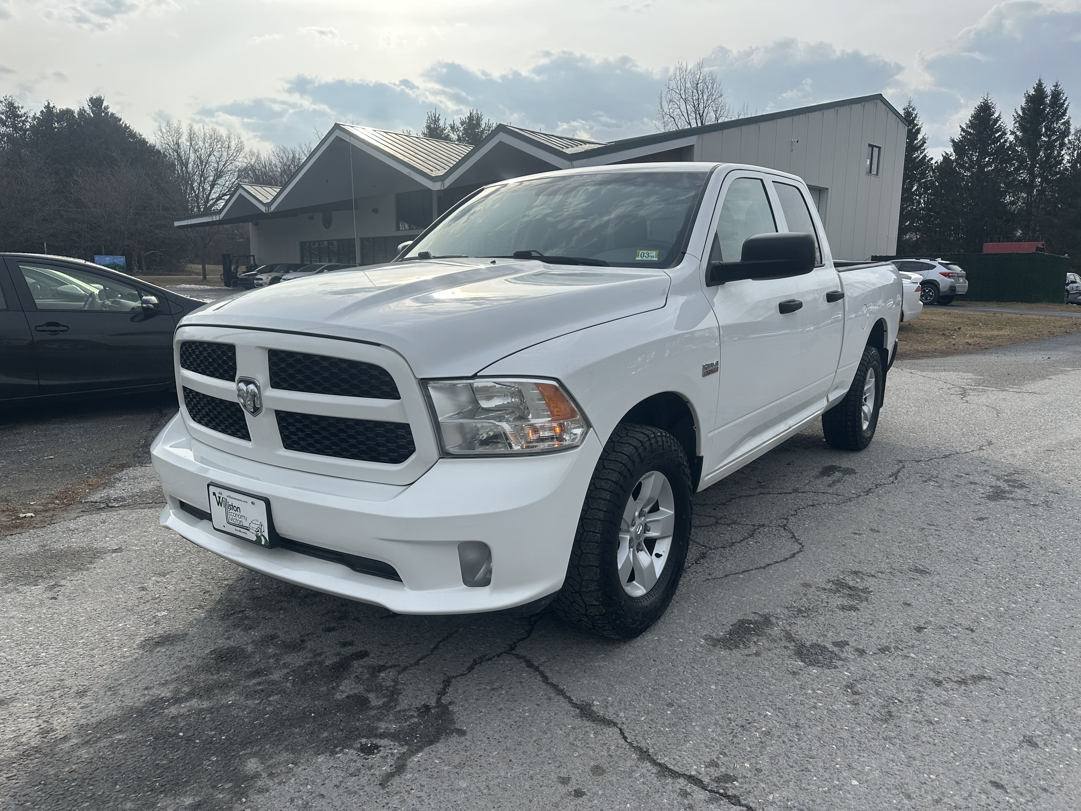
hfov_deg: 71.6
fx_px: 749
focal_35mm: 24
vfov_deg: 56.8
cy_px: 406
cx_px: 540
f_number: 1.78
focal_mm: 6.86
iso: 80
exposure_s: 1/5525
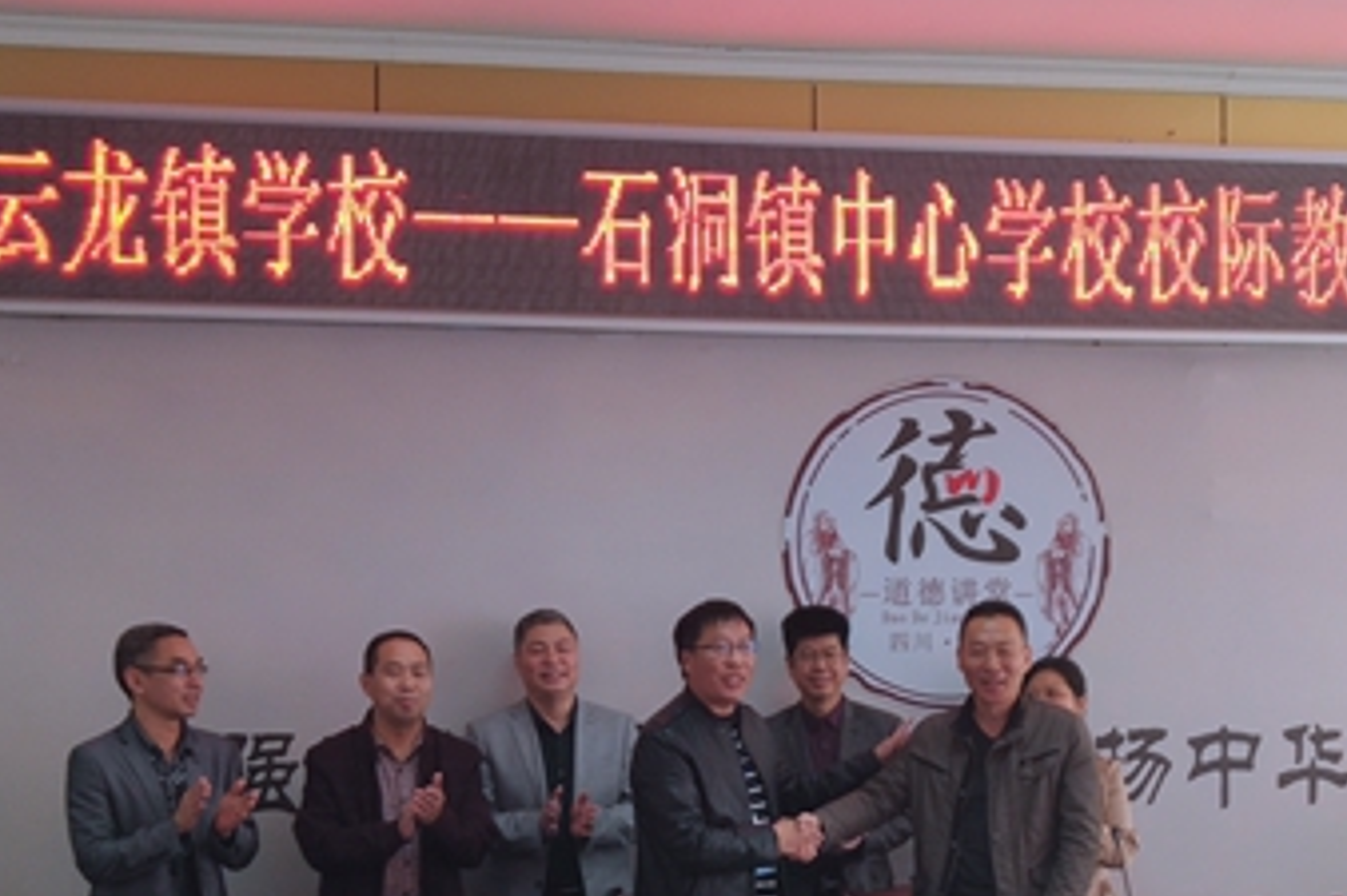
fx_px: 2880
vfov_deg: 17.6
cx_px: 849
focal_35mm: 77
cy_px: 699
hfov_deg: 26.2
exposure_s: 1/50
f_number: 1.8
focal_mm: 3.95
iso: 171
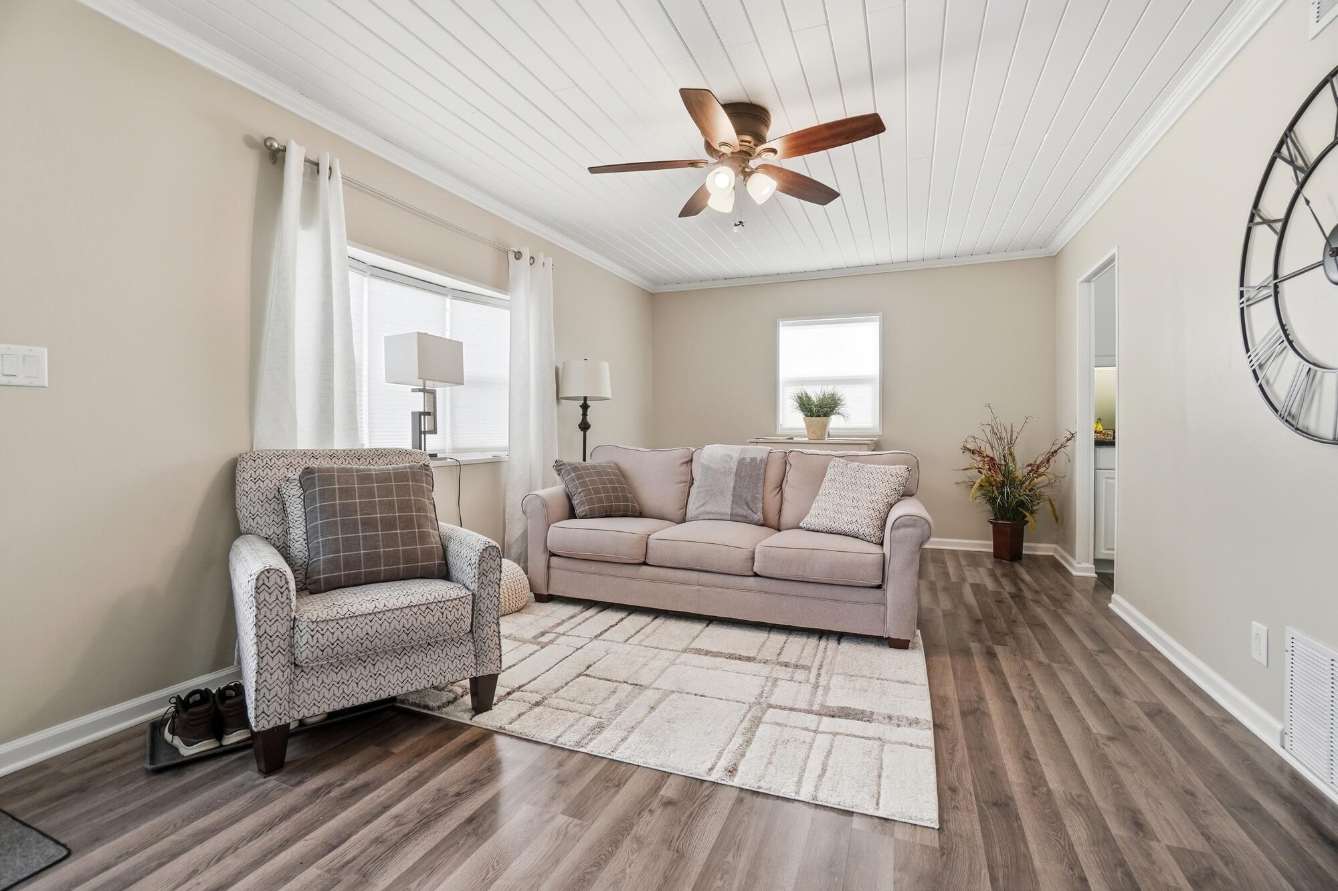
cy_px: 446
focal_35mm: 15
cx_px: 669
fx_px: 557
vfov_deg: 77.3
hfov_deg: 100.4
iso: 100
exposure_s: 1/500
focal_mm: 10
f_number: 5.6
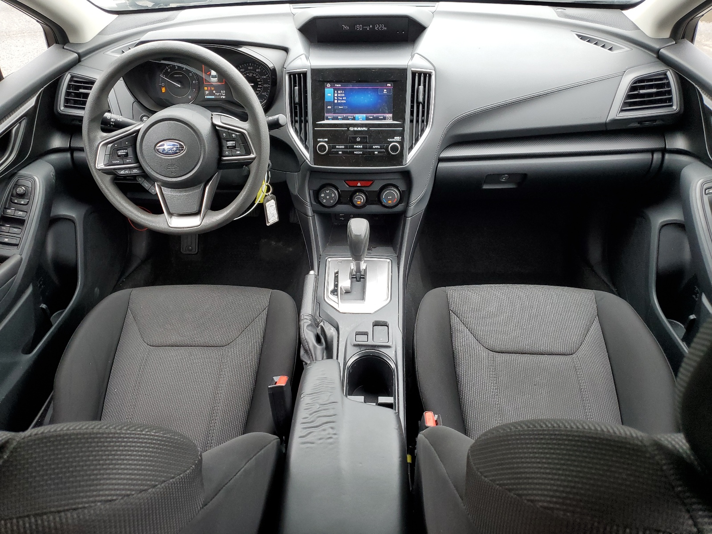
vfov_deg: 53.1
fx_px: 535
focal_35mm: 26
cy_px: 267
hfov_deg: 67.3
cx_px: 356
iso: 73
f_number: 1.5
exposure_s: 1/120
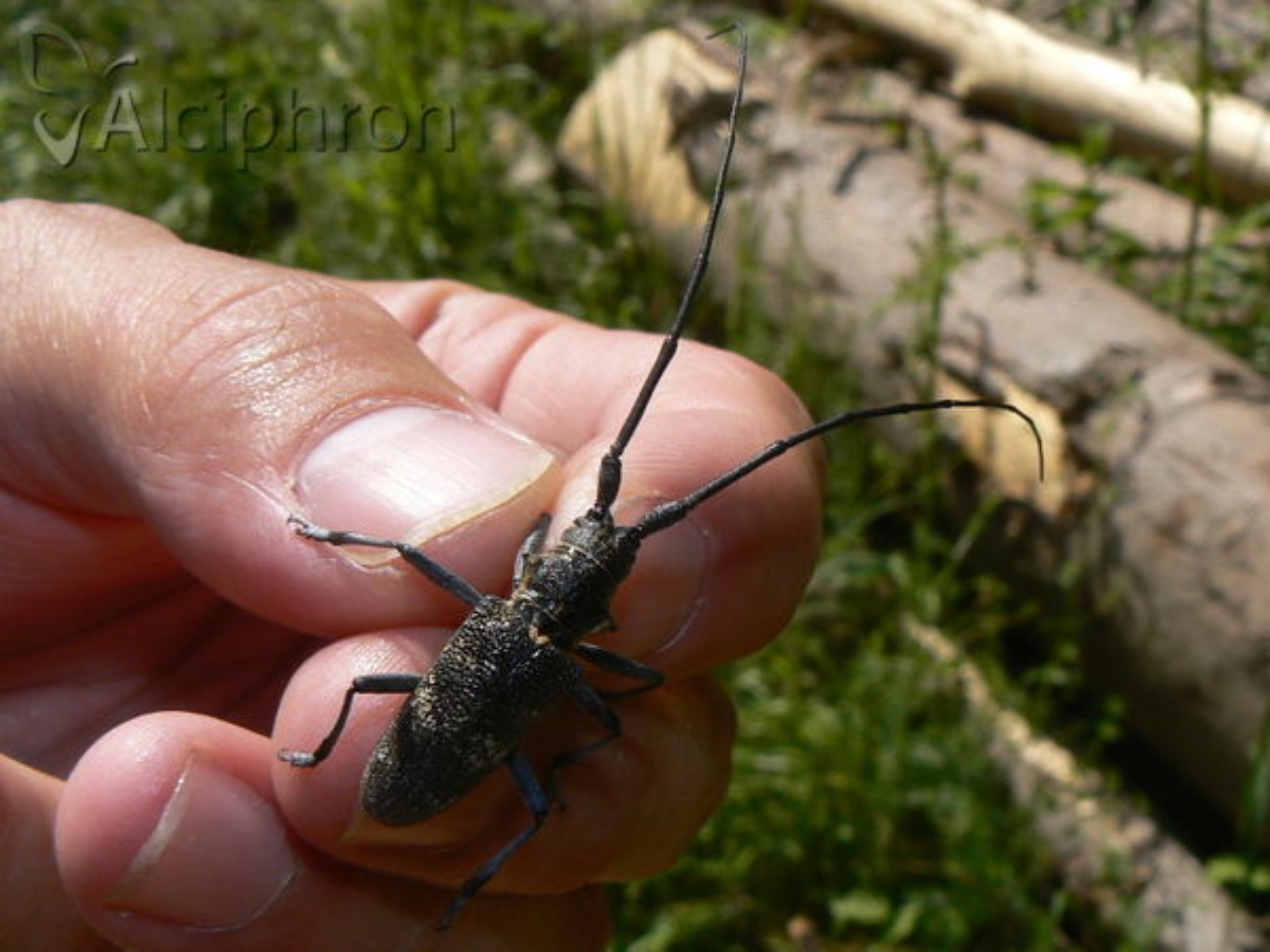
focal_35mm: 36
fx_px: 1321
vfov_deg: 39.7
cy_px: 476
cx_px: 635
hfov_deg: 51.4
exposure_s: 1/400
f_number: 7.1
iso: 80
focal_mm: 6
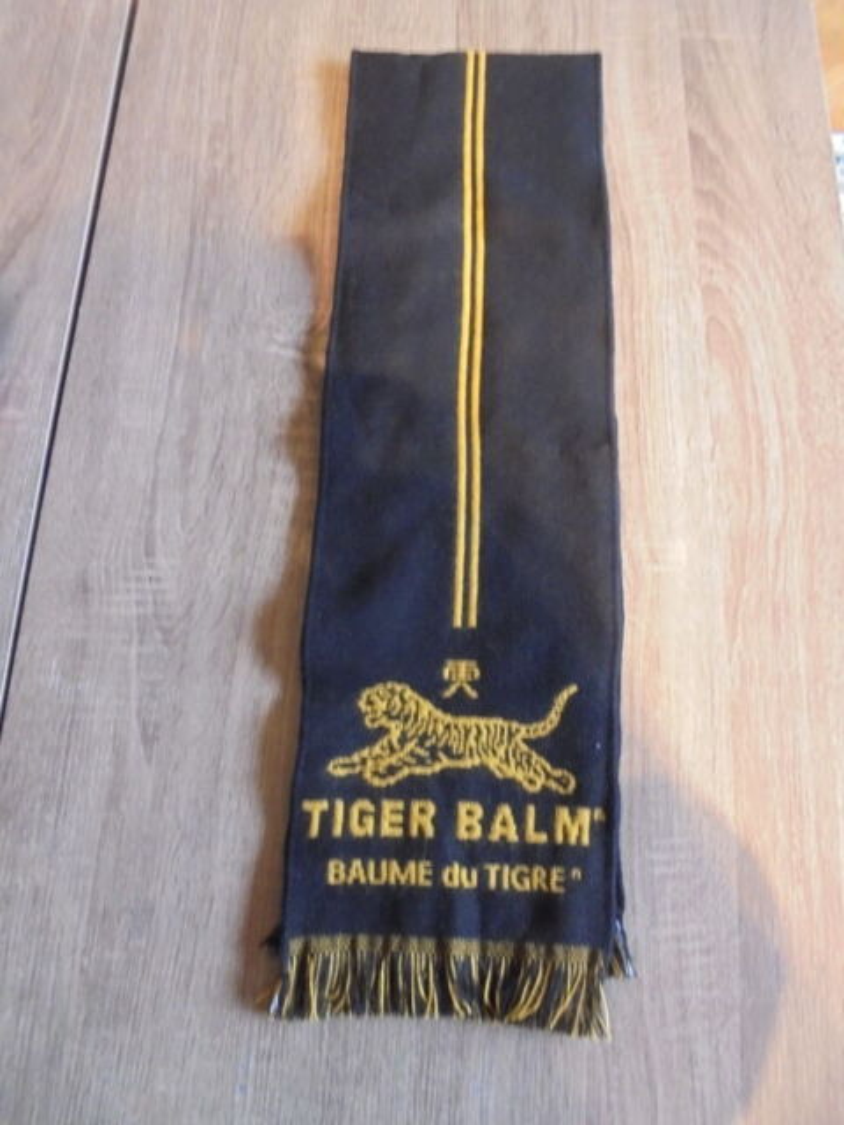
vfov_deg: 67.3
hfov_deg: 53.1
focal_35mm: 26
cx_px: 422
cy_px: 562
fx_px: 845
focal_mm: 4.6
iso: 400
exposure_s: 1/13
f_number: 3.5
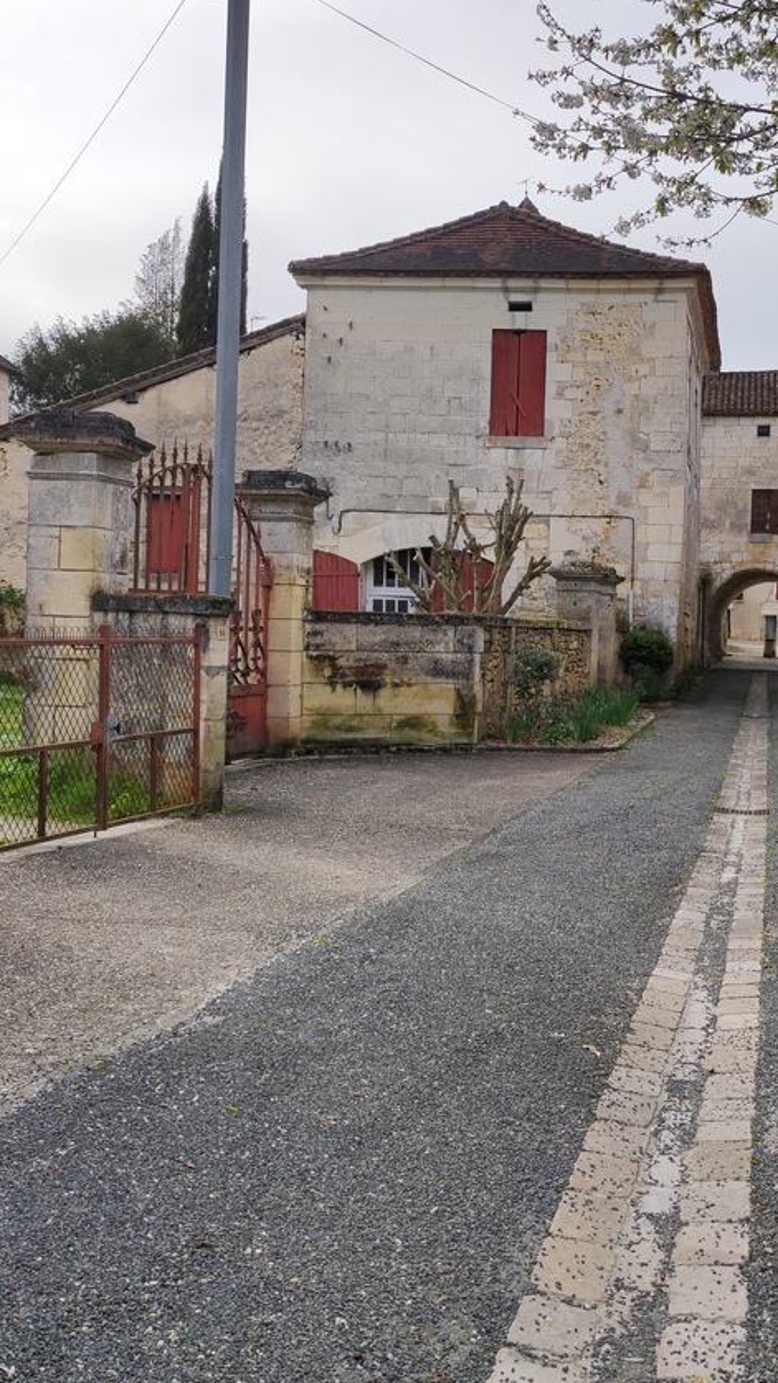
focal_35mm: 39
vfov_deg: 51.6
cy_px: 669
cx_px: 552
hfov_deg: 30.1
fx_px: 1430
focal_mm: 4.7
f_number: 1.79
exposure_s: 1/899
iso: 50
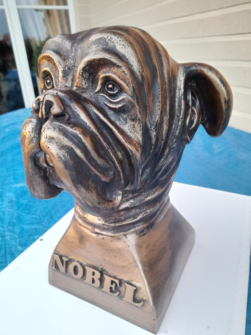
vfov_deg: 69.4
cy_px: 168
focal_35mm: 25
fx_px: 242
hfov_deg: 54.9
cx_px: 126
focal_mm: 4.6
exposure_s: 1/50
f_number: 2
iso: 80
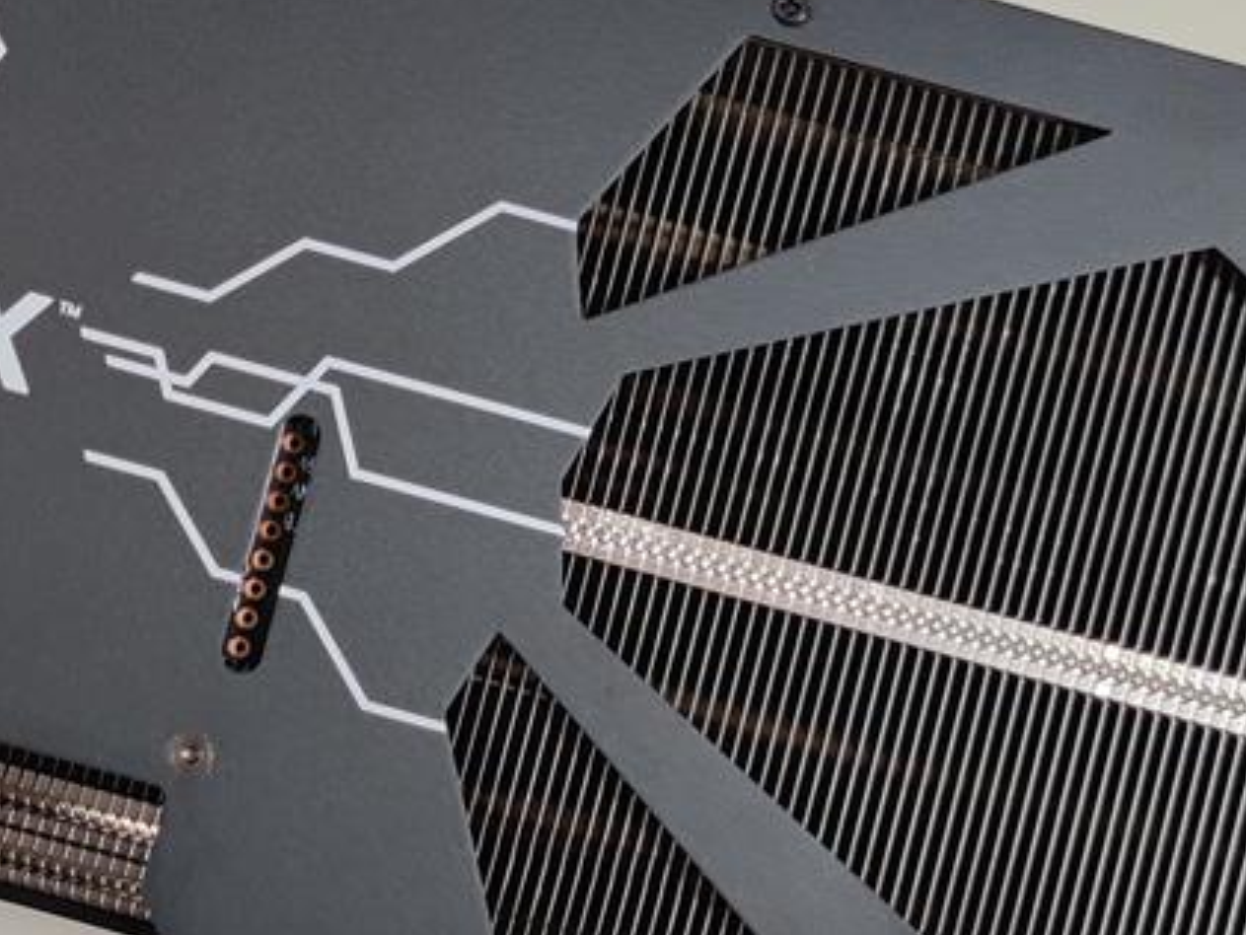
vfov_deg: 16.6
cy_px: 339
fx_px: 3204
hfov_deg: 21.5
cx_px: 121
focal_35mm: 89
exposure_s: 1/100
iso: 58
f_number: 1.85
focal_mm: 6.78
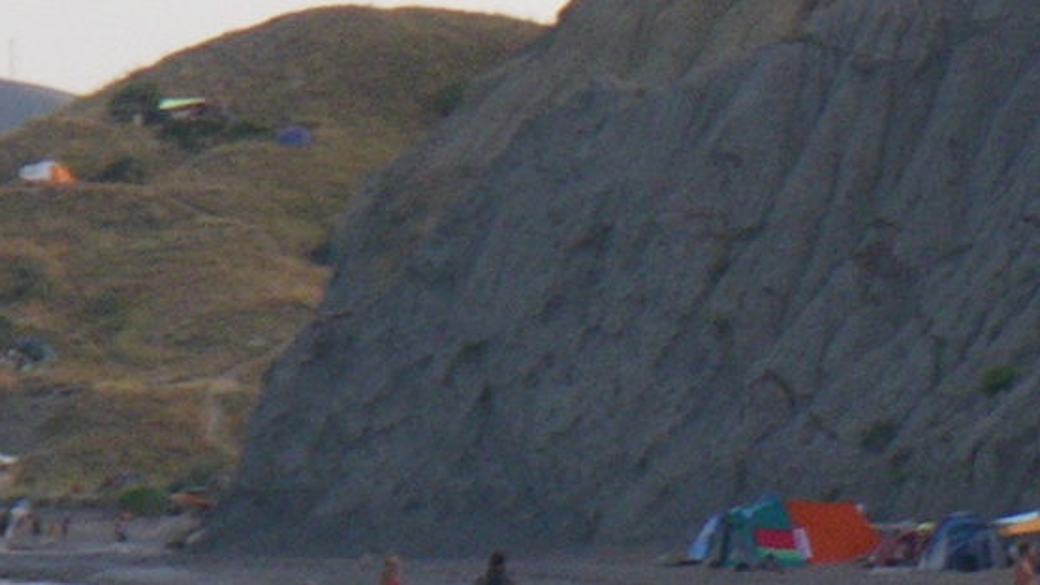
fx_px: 13236
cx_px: 1845
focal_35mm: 480
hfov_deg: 4.5
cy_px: 640
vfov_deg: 2.5
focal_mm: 16.7
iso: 80
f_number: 5
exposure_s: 1/125
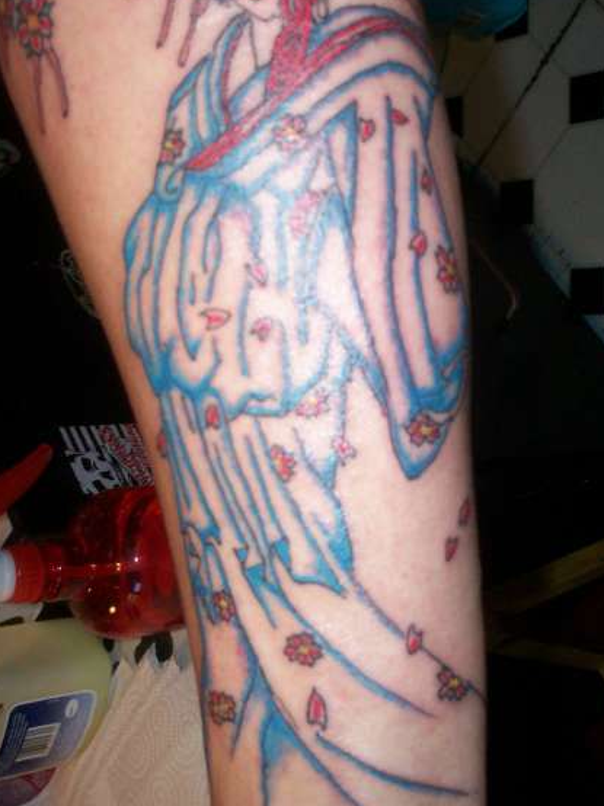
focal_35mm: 52
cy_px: 329
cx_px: 358
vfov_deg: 36.7
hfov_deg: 28.0
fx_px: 1211
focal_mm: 6
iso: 140
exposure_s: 1/60
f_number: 4.5
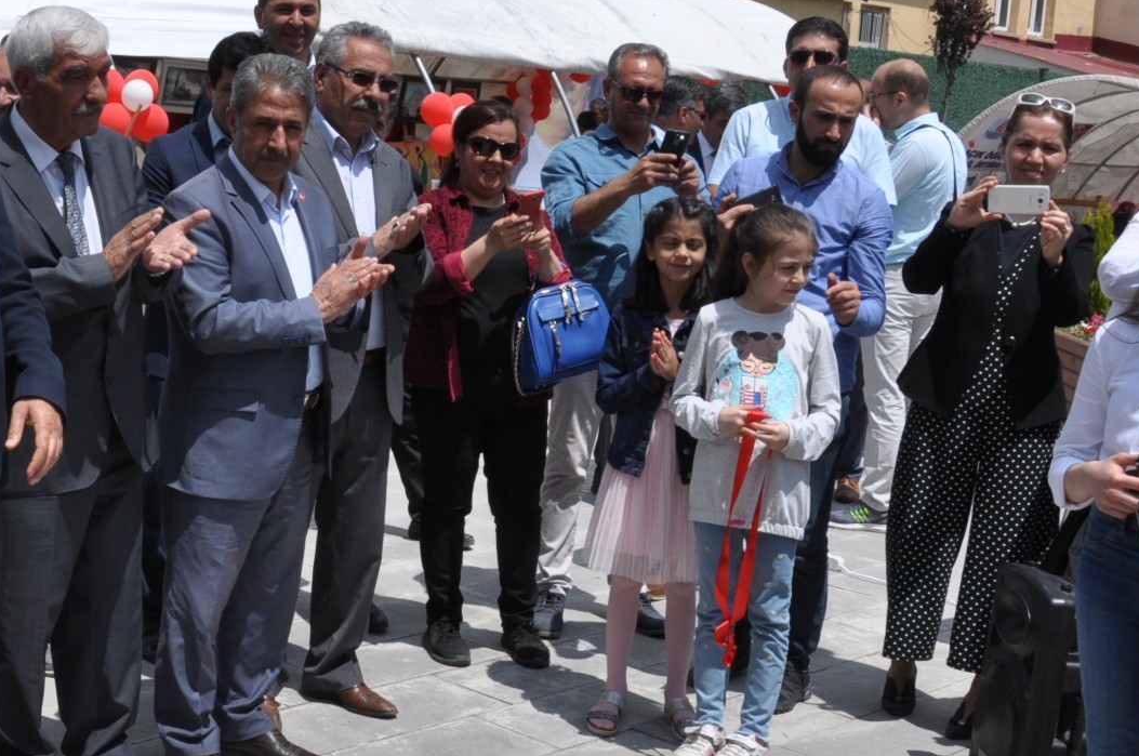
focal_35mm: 55
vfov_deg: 24.5
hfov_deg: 35.2
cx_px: 236
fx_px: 1738
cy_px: 454
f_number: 13
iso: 400
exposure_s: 1/640
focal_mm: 18
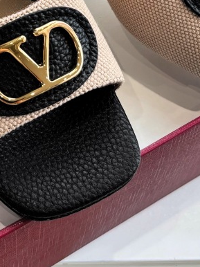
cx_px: 50
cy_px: -81
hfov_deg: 15.2
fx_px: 748
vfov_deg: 18.8
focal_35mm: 97
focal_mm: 5.96
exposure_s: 1/405
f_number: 1.6
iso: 50
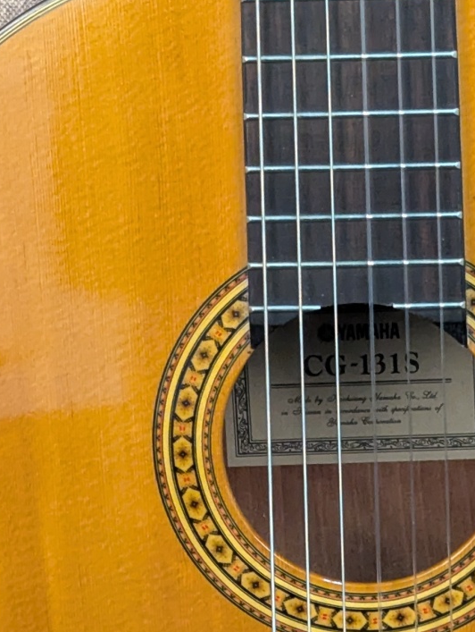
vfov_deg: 11.9
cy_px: 681
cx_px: 410
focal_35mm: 163
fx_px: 2976
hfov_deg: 9.1
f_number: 1.85
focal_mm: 6.81
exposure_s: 1/120
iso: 498
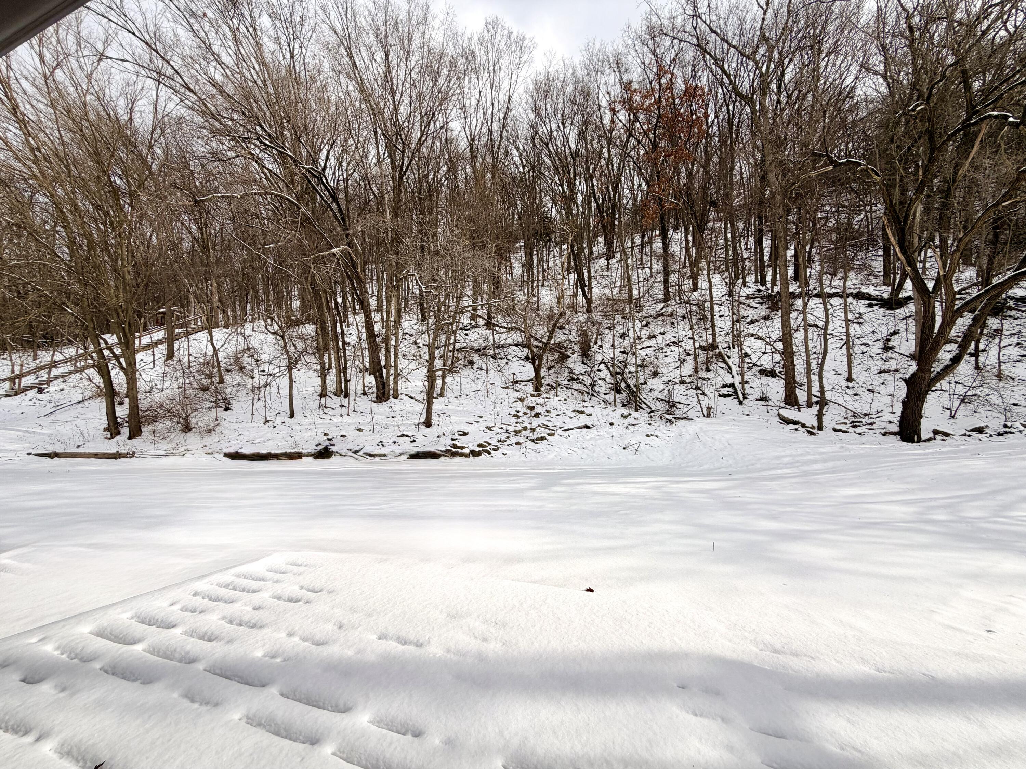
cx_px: 513
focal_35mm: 14
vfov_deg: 85.7
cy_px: 384
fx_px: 415
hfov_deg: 102.1
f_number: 2.2
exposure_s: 1/970
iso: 20
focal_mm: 2.22
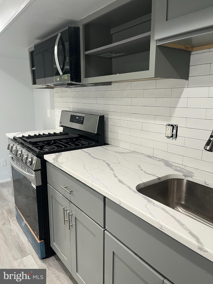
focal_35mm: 26
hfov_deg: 53.1
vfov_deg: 67.3
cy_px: 142
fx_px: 213
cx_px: 106
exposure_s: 1/60
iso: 100
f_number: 1.6
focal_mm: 5.1
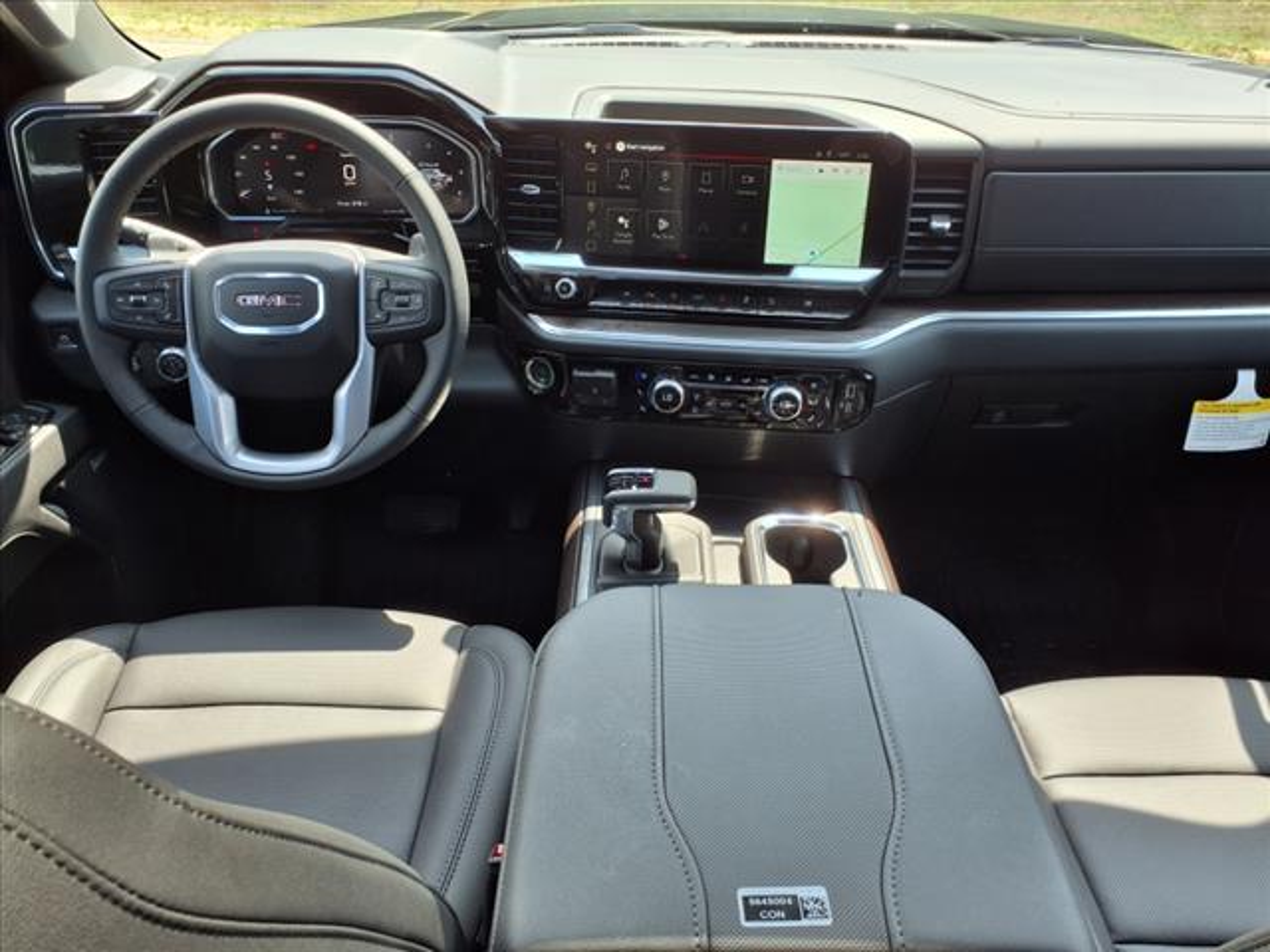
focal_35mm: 27
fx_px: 991
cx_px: 635
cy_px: 476
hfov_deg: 65.3
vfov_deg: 51.4
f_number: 1.9
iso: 40
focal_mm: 3.58
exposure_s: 1/200
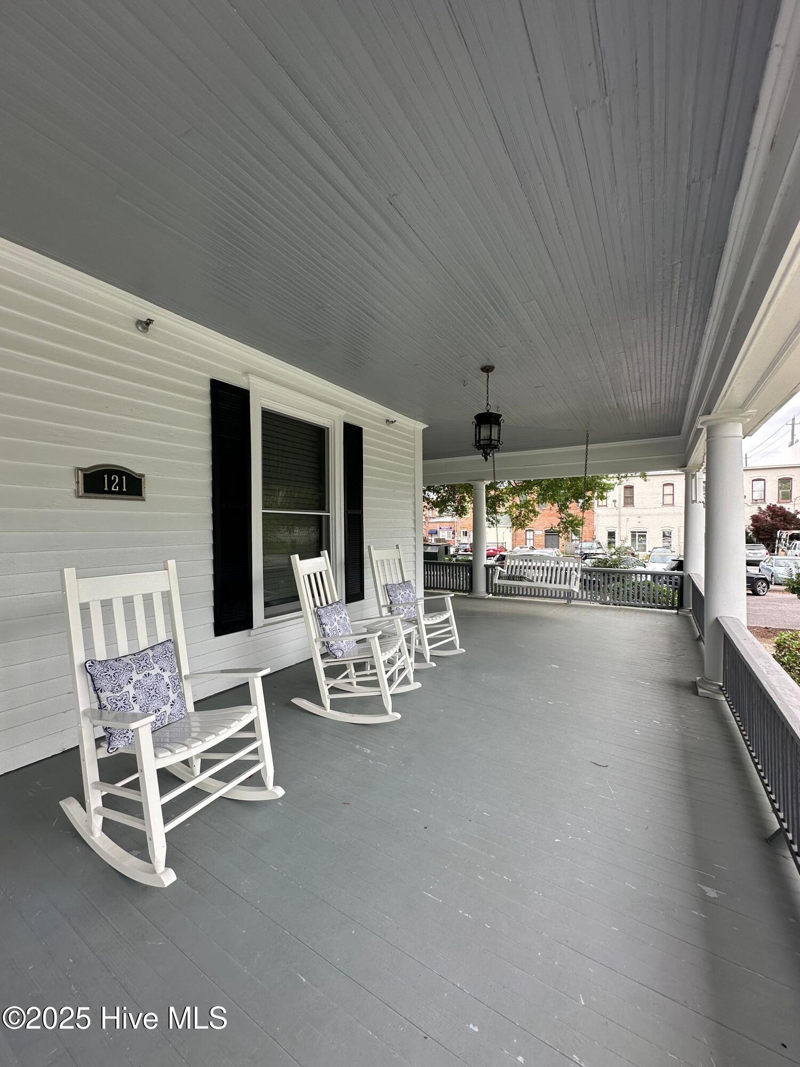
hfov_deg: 85.7
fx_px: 431
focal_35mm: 14
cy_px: 534
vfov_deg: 102.1
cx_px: 400
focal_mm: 2.22
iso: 40
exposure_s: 1/234
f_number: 2.2
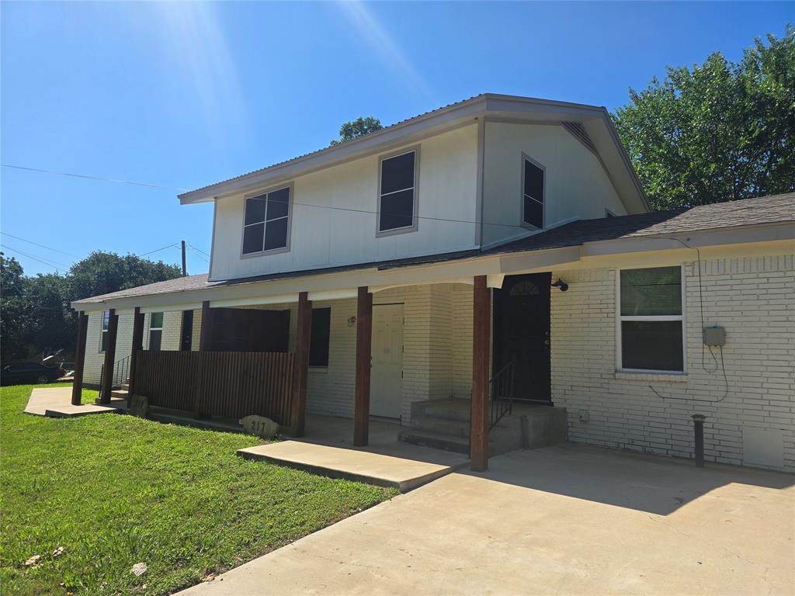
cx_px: 398
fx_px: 528
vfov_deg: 58.9
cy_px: 298
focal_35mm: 23
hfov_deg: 73.9
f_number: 1.7
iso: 12
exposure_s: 1/720
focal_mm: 6.3
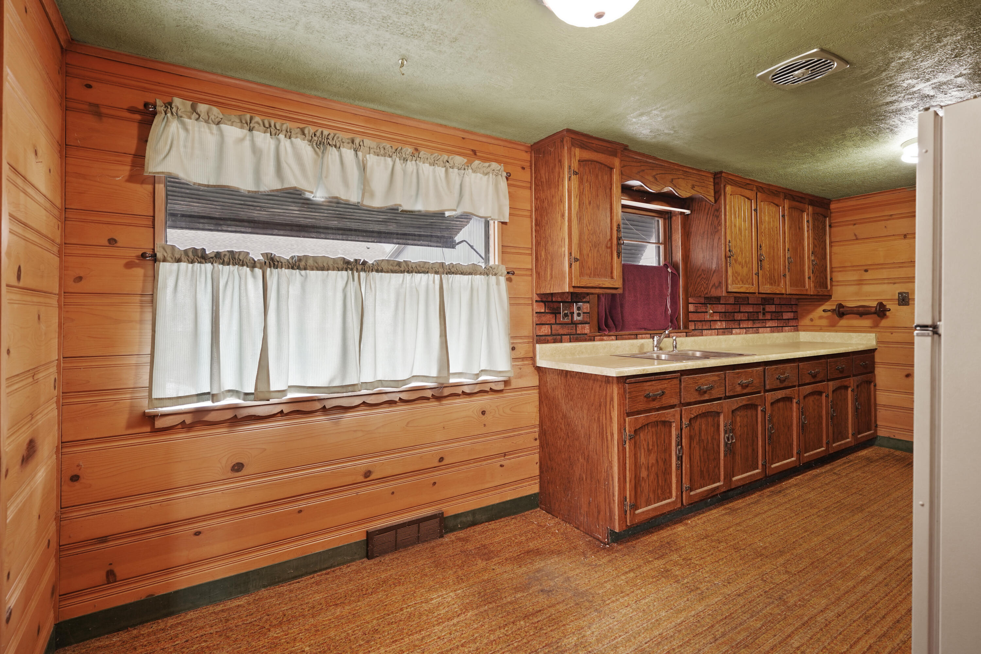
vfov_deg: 70.4
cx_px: 490
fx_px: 463
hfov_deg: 93.3
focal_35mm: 17
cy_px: 327
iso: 400
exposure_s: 1/5
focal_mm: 17
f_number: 2.8
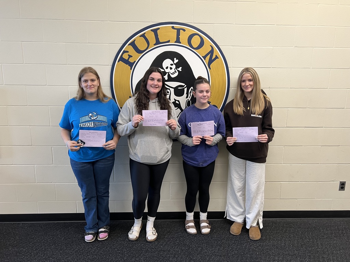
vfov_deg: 53.1
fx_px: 263
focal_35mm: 26
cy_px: 131
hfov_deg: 67.3
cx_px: 175
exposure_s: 1/60
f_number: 1.5
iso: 160
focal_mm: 5.7
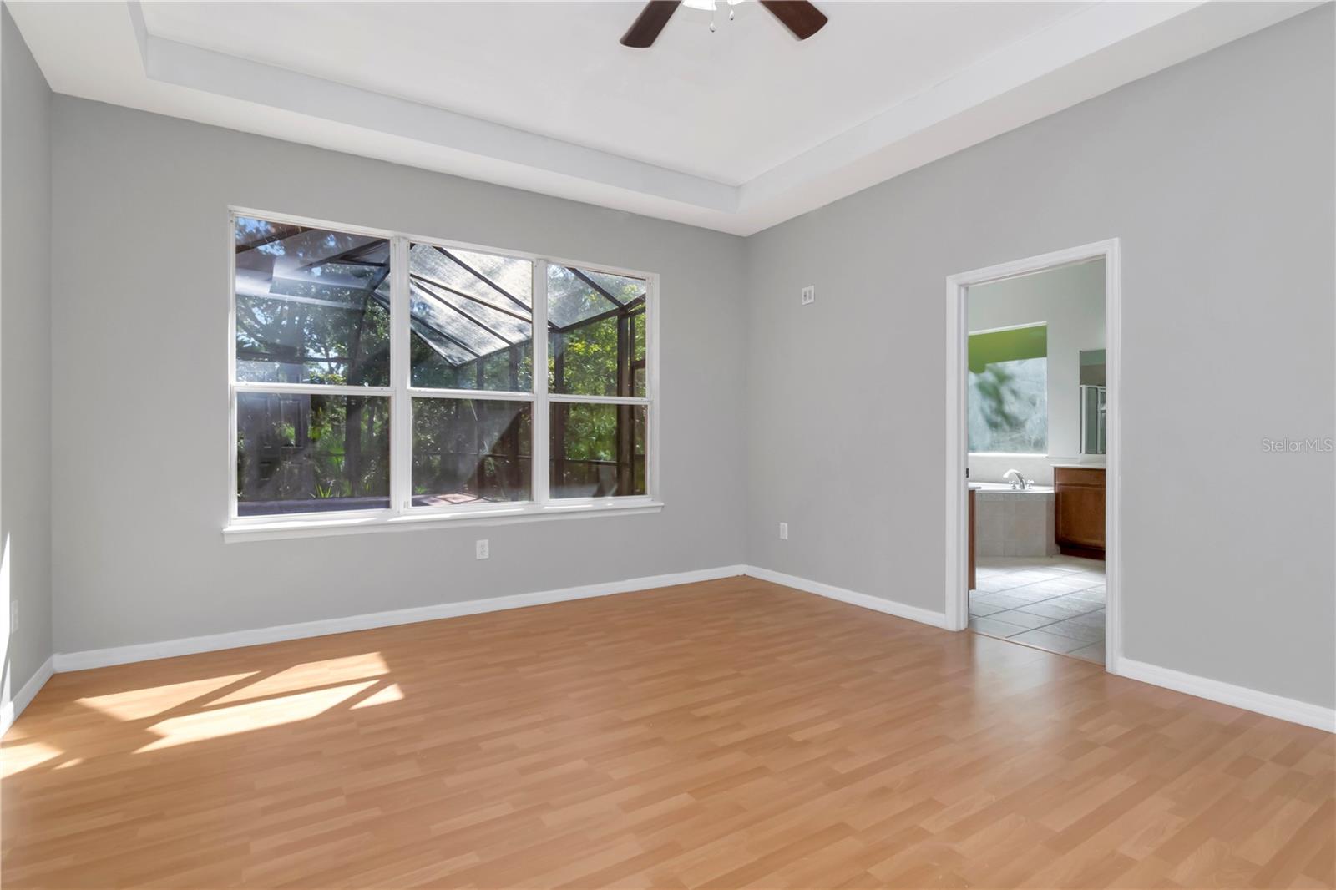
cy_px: 445
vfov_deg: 72.0
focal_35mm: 16
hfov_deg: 95.0
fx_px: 612
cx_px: 668
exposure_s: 1/200
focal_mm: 11
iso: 800
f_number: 9
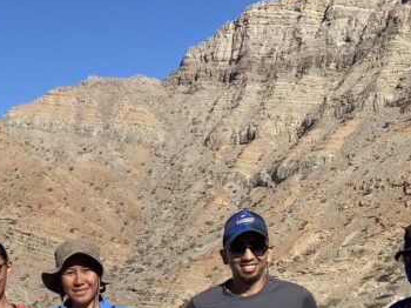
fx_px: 973
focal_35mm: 82
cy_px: 293
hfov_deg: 23.1
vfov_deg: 17.6
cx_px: 25
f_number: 1.8
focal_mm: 3.99
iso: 20
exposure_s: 1/2288
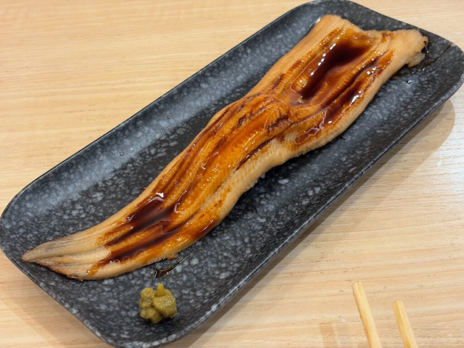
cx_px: 232
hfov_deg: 36.8
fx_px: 697
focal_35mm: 52
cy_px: 174
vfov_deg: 28.0
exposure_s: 1/50
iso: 40
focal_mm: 5.96
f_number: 1.6
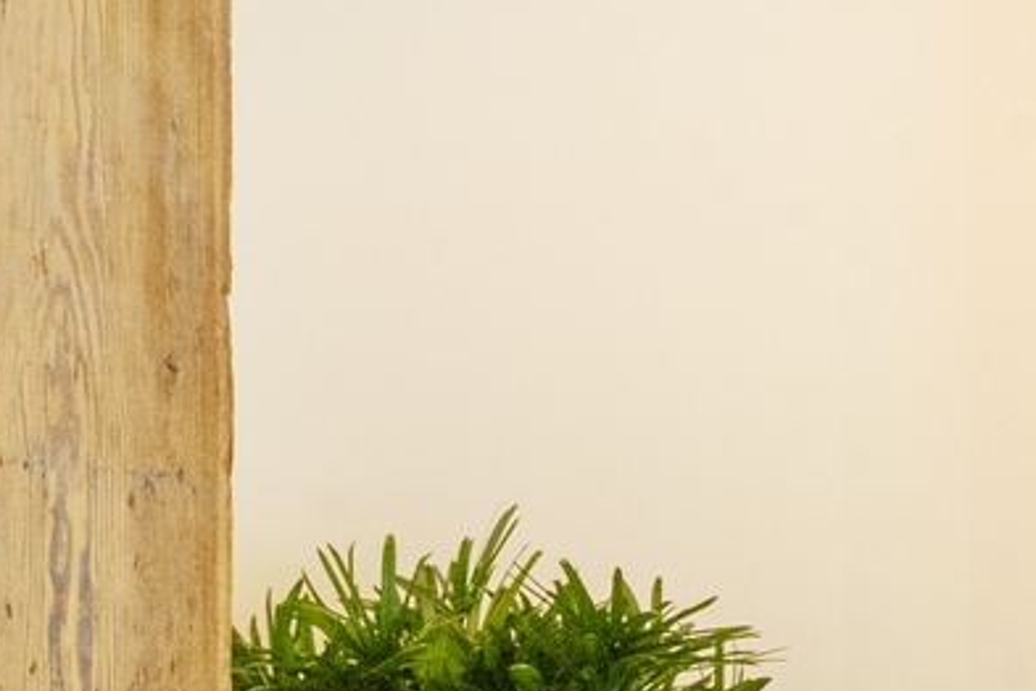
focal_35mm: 99
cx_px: 2014
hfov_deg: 16.3
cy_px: 1163
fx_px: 2849
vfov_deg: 12.8
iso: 200
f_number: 9.5
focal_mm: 24
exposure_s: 1/13
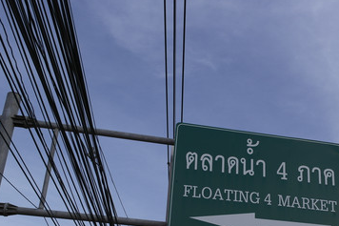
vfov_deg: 24.8
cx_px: 239
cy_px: 167
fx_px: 508
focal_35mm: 54
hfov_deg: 36.3
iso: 100
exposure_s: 1/320
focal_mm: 20
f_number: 6.3
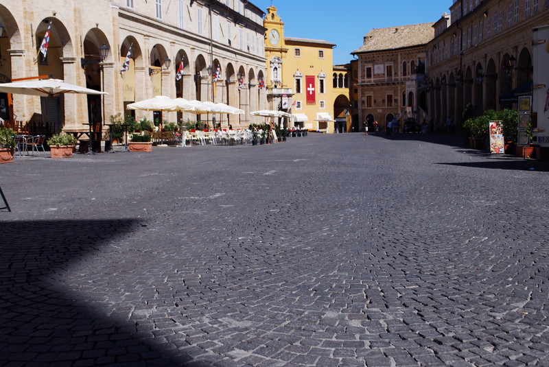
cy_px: 184
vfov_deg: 32.0
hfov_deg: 46.4
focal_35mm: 42
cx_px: 274
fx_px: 641
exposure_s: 1/250
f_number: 8
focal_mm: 28
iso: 100
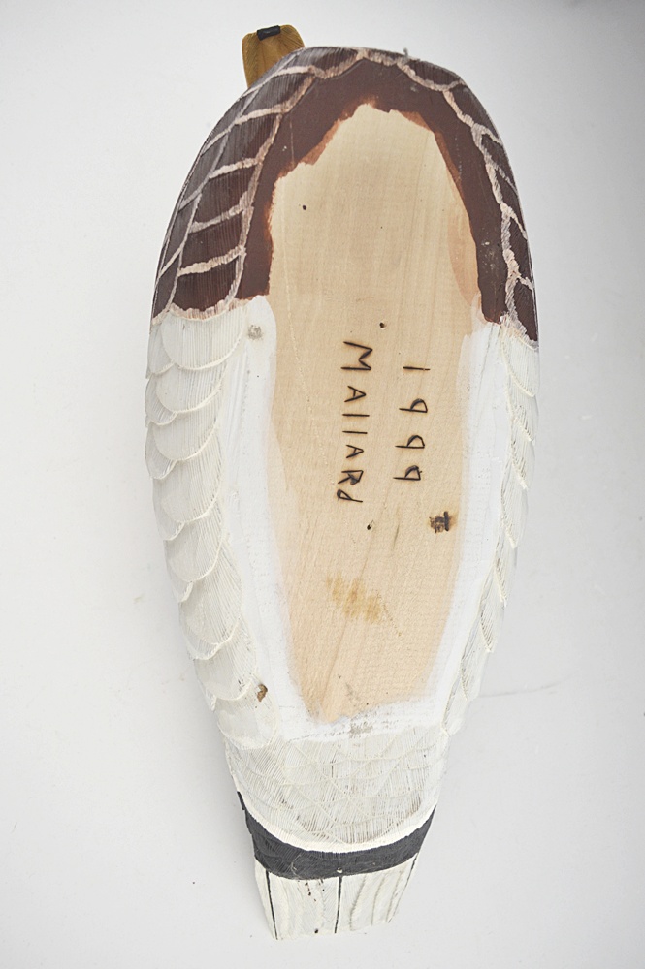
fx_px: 727
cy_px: 484
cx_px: 322
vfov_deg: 67.4
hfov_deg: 47.9
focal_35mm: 27
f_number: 4
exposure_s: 1/60
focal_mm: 18
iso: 400
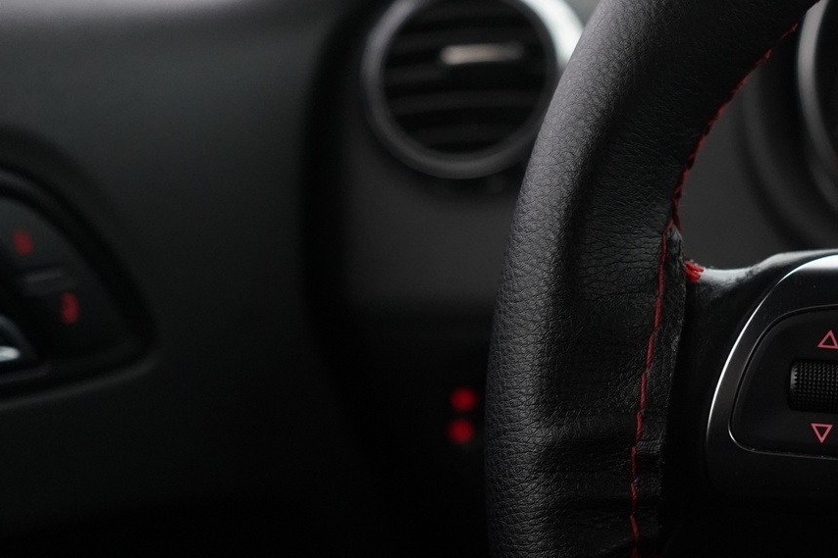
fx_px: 1280
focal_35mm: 55
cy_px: 388
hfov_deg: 34.9
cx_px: 691
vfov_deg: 24.4
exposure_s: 1/60
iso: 4000
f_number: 3.5
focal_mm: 29
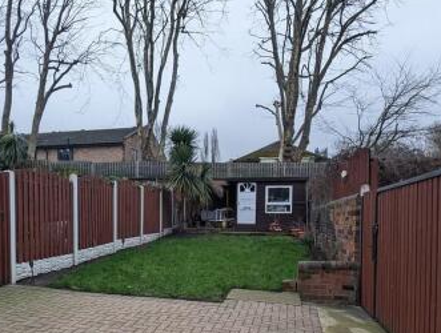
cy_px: 235
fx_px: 358
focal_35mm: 28
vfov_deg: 48.6
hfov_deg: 63.2
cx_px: 200
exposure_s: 1/25.6
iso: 50
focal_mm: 2.35
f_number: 2.2
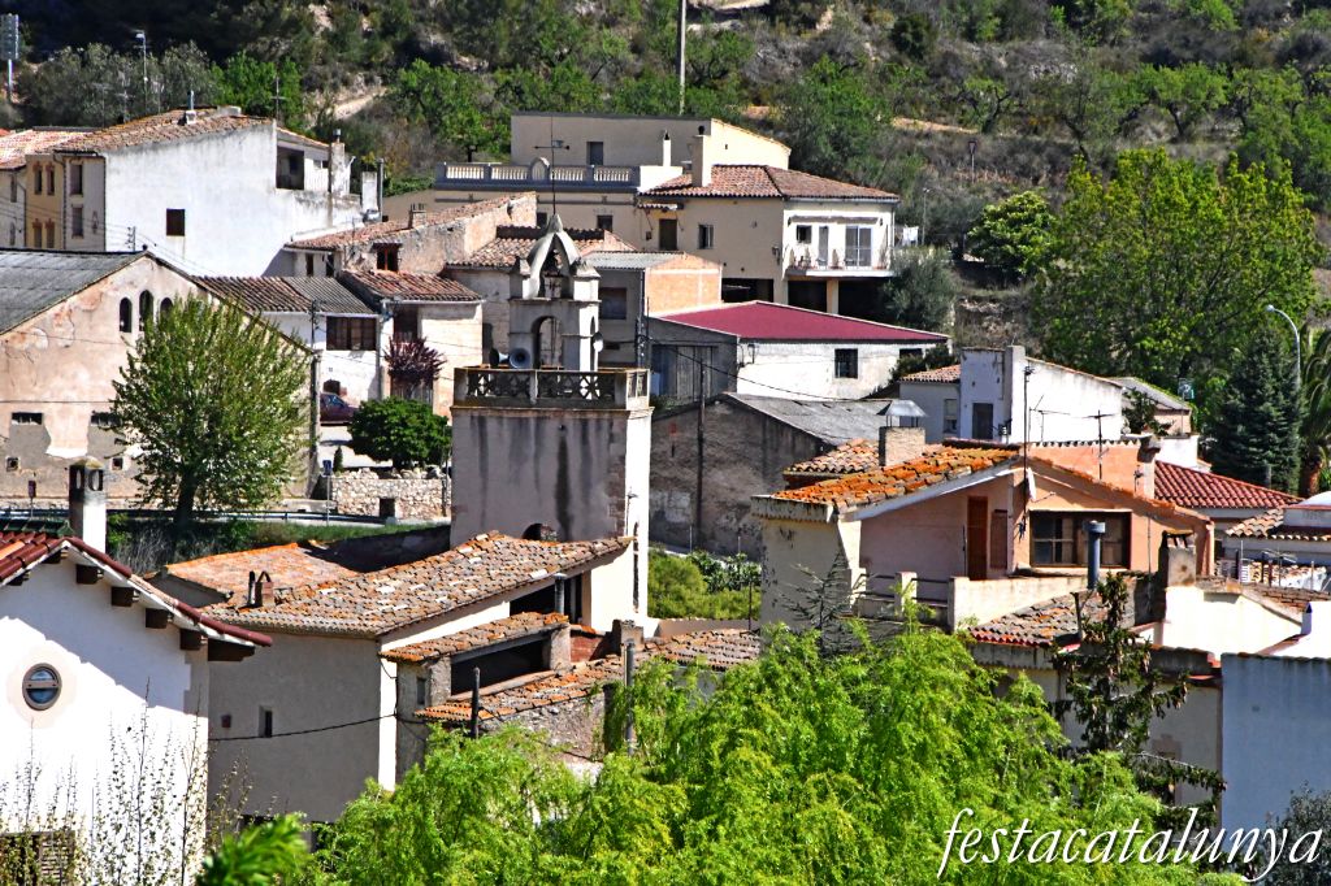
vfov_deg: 4.6
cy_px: 443
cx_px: 666
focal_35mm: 300
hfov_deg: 6.9
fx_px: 11087
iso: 6400
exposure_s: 1/4000
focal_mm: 200
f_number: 16
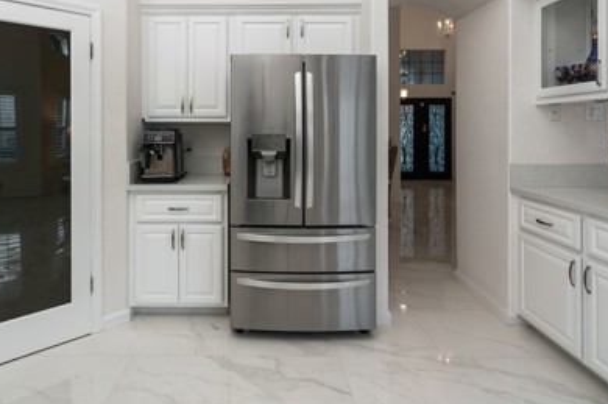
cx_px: 274
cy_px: 129
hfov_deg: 76.0
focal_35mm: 23
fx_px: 388
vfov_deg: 53.7
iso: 320
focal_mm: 14
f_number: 6.3
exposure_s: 1/30
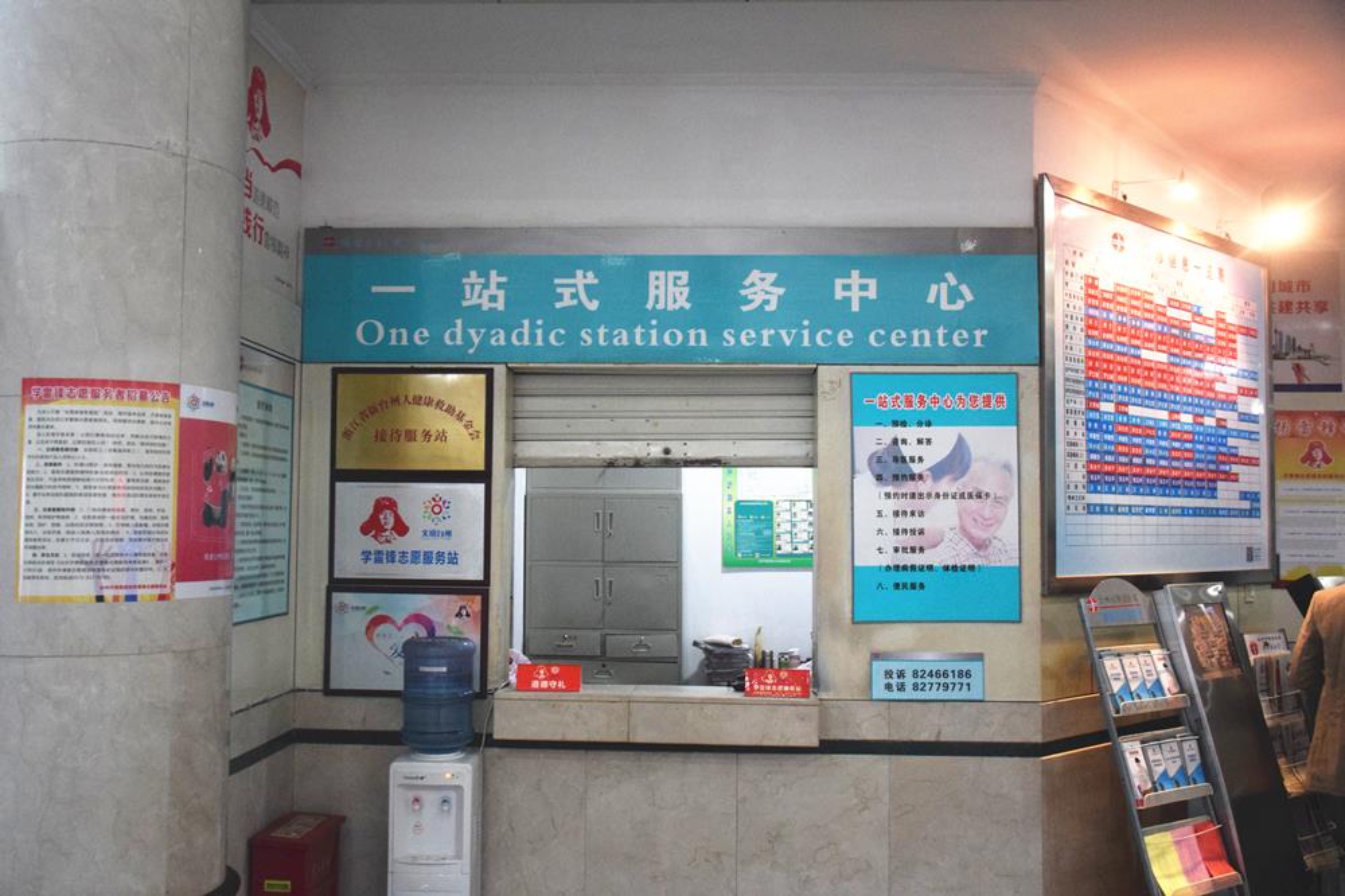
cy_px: 448
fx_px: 1288
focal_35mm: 34
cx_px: 672
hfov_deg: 55.1
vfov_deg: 38.3
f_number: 3.8
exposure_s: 1/60
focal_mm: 23
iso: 2500
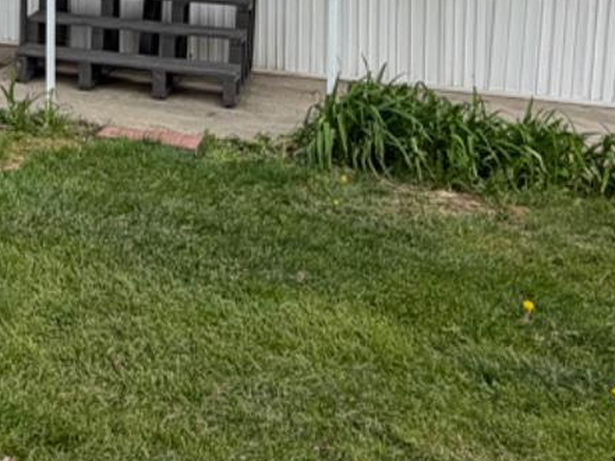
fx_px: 1155
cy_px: -121
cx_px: -95
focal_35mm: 65
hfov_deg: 26.9
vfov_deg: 20.8
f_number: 2.2
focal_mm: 2.22
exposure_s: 1/770
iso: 25
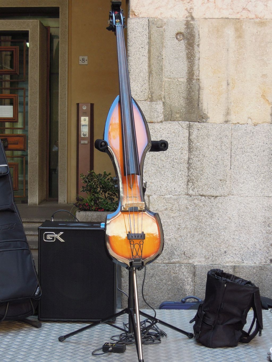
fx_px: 733
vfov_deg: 27.8
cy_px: 181
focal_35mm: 70
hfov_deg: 21.0
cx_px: 136
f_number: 4.5
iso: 280
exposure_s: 1/100
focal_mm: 12.5
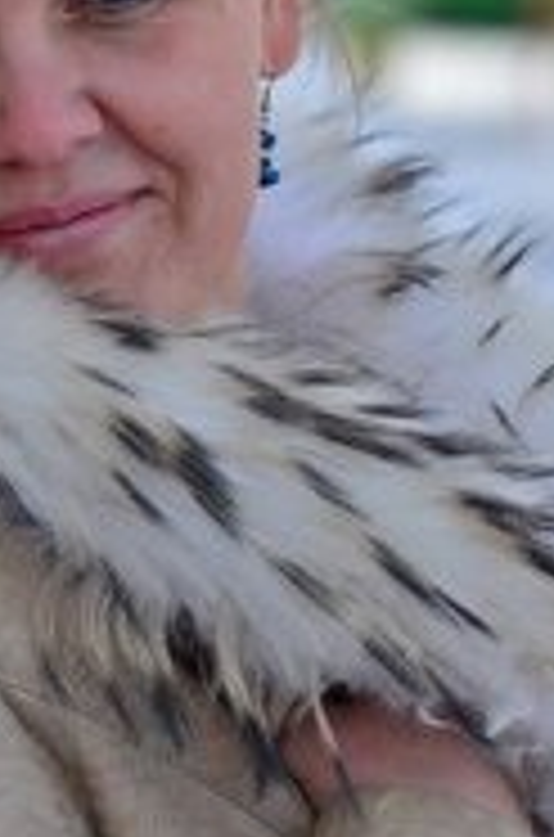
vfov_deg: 7.6
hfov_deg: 5.0
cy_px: 326
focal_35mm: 271
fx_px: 6290
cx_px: 142
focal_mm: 86
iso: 100
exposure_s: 1/400
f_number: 5
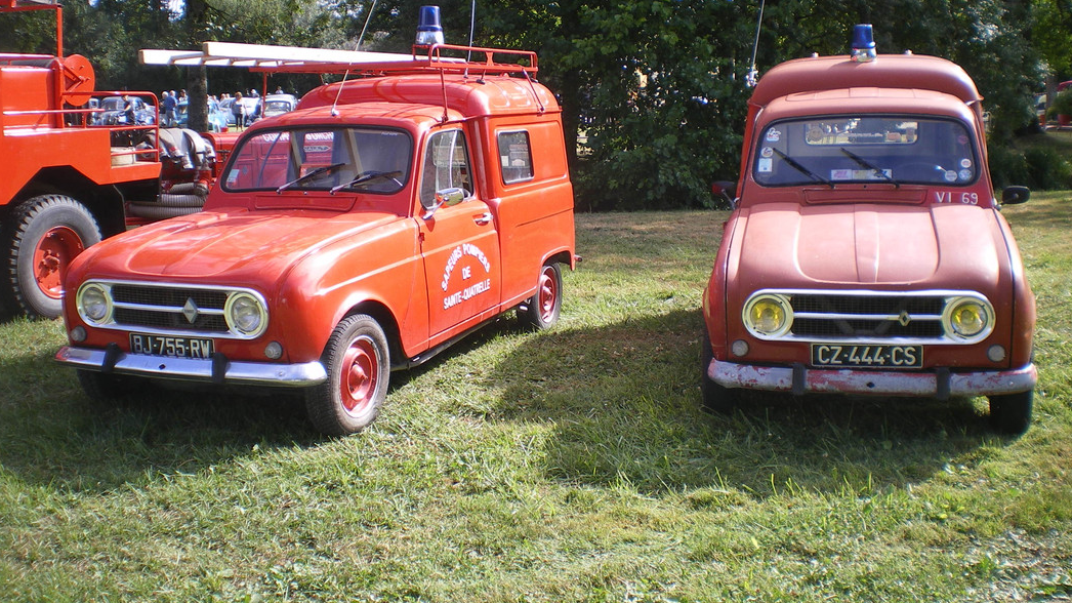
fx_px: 1137
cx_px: 542
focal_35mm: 40
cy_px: 219
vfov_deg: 29.6
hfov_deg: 50.5
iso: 50
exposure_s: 1/125
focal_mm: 6.3
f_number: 4.6
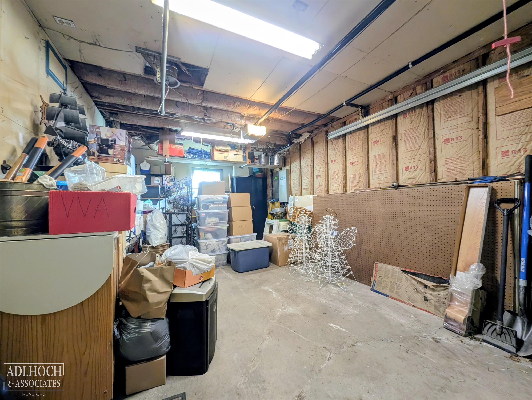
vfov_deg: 94.7
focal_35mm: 12
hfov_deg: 110.4
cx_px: 266
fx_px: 185
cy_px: 200
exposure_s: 1/30
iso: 127
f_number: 1.95
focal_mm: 2.23
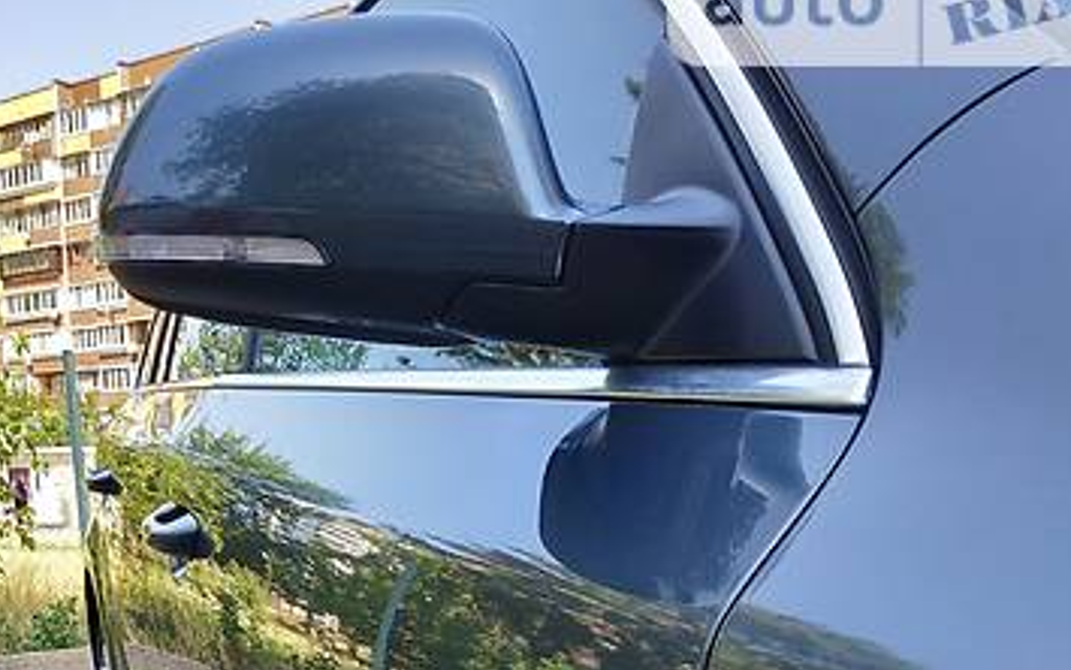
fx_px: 1255
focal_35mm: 43
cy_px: 806
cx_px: 468
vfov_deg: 26.5
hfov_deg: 46.1
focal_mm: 3.9
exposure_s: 1/500
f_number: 1.9
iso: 250
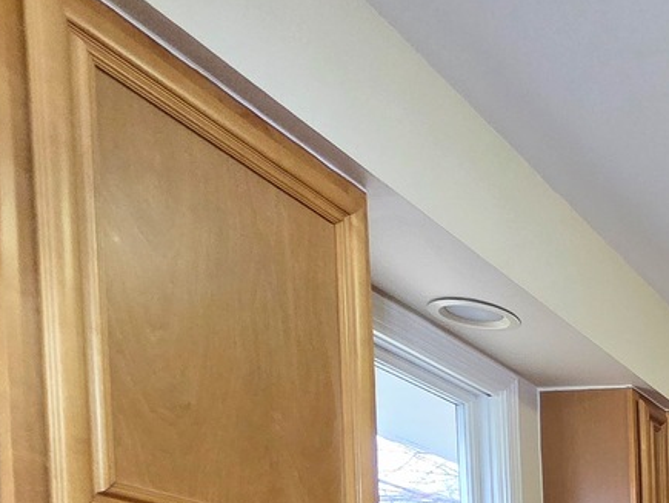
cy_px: 752
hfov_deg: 29.0
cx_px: 986
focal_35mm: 43
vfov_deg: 25.4
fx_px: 832
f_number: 2.2
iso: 500
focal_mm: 2.2
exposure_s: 1/60
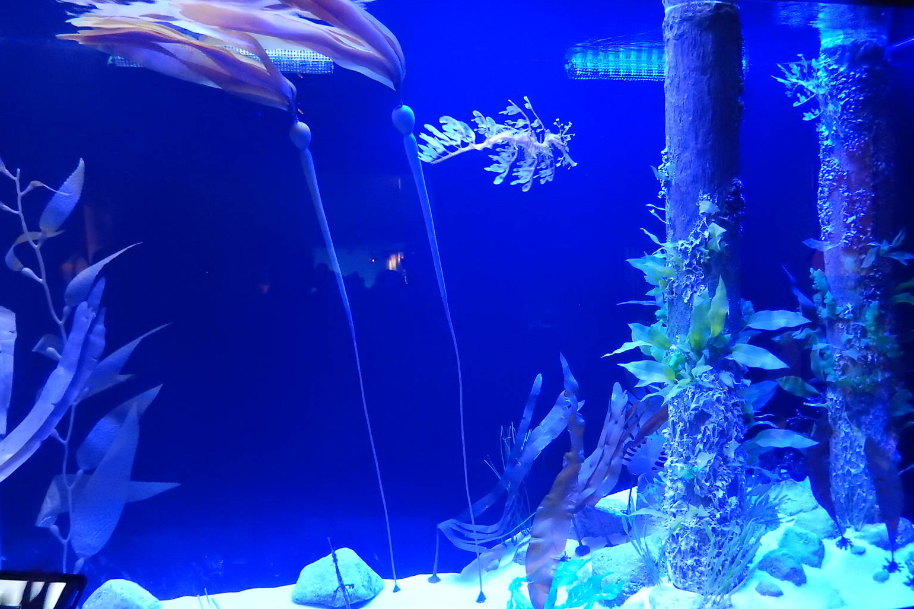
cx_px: 466
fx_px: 685
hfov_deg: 67.4
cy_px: 307
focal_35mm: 27
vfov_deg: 47.9
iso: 1400
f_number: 3.4
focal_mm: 4.5
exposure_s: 1/15
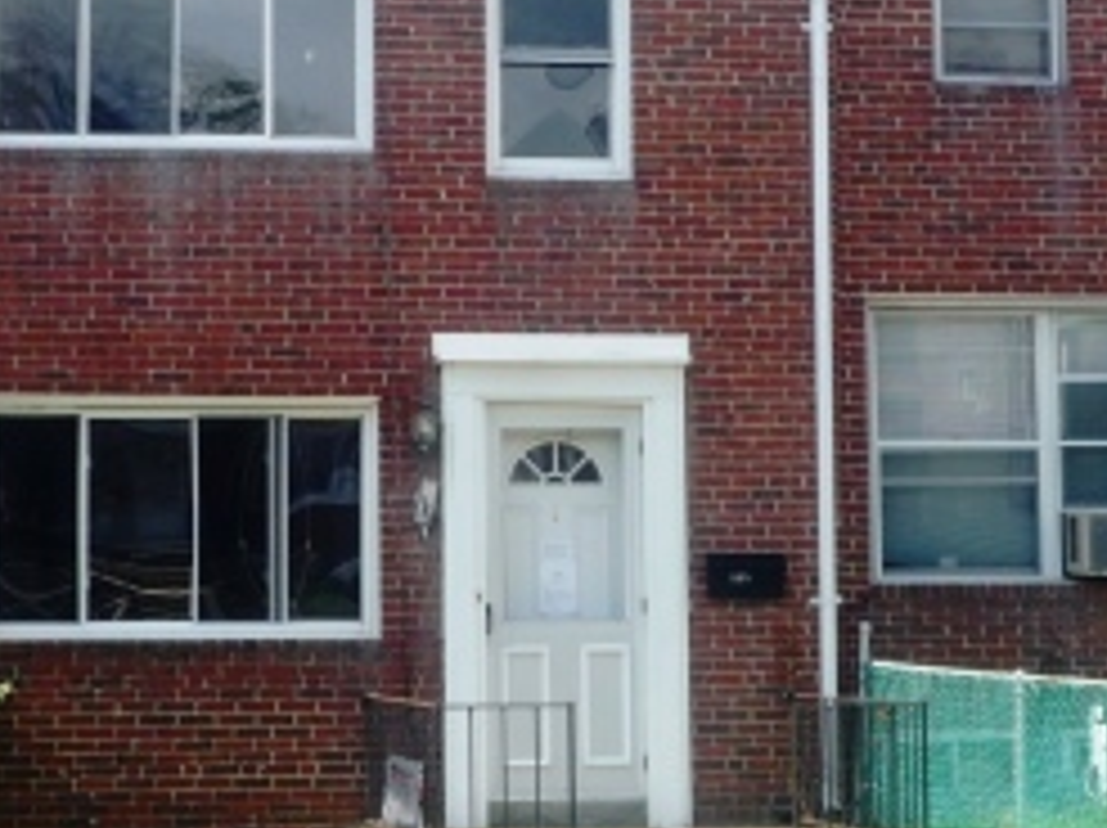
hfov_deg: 19.2
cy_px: 342
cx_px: 346
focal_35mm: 102
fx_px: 3259
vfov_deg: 14.5
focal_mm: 9.9
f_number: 4.5
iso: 100
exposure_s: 1/400
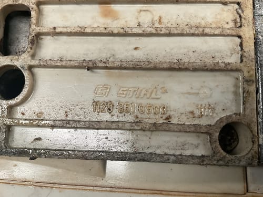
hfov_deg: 61.7
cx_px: 132
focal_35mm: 29
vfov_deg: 48.2
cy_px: 98
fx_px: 220
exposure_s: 1/50
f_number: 1.8
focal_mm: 3
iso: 64
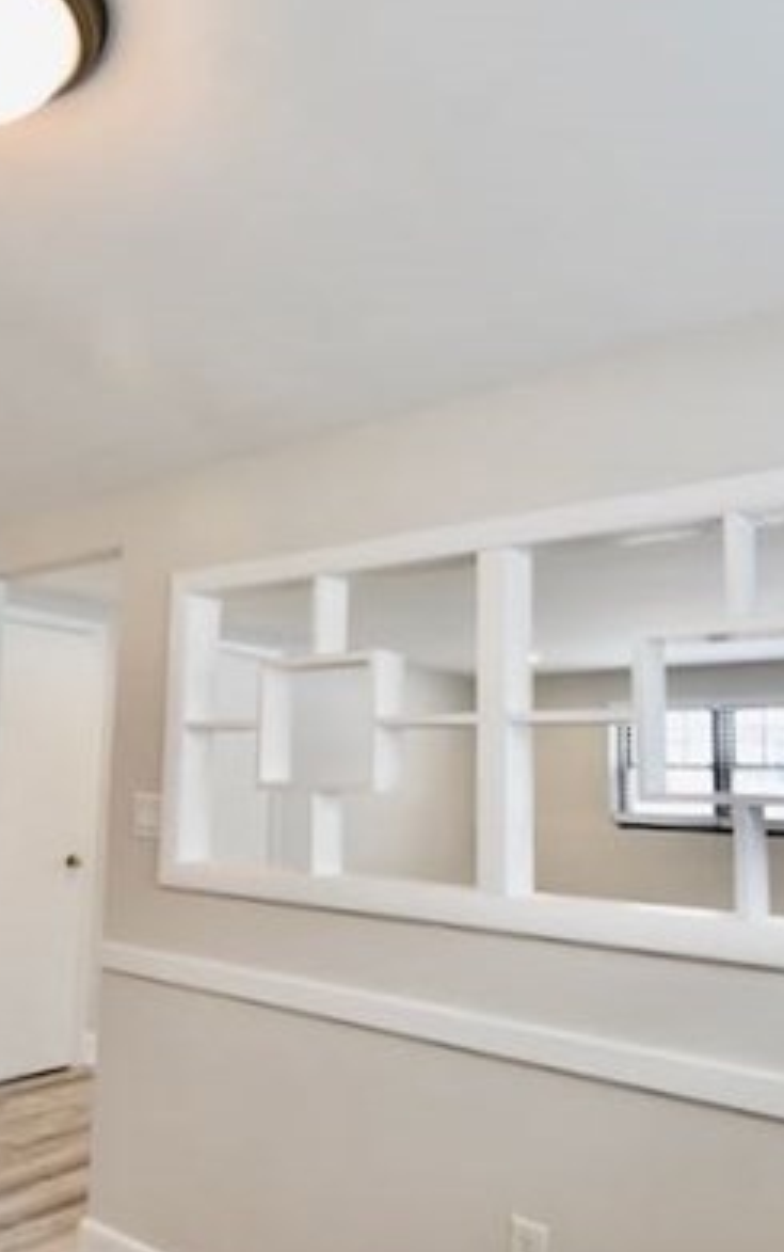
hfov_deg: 47.6
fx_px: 880
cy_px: 624
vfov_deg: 70.8
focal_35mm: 26
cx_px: 294
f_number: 5.6
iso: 800
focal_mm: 11
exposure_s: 1/125
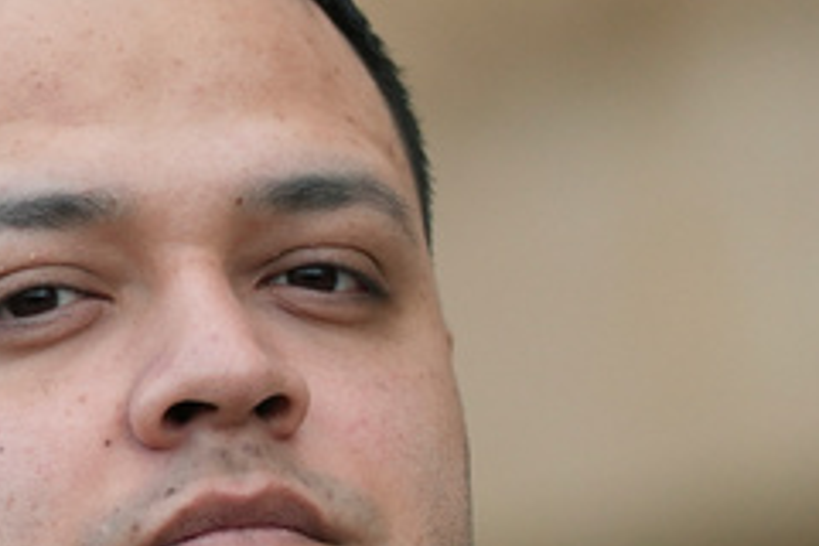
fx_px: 19381
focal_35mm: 852
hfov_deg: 2.4
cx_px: -867
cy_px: 752
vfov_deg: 1.6
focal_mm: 200
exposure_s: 1/2000
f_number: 2.8
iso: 800
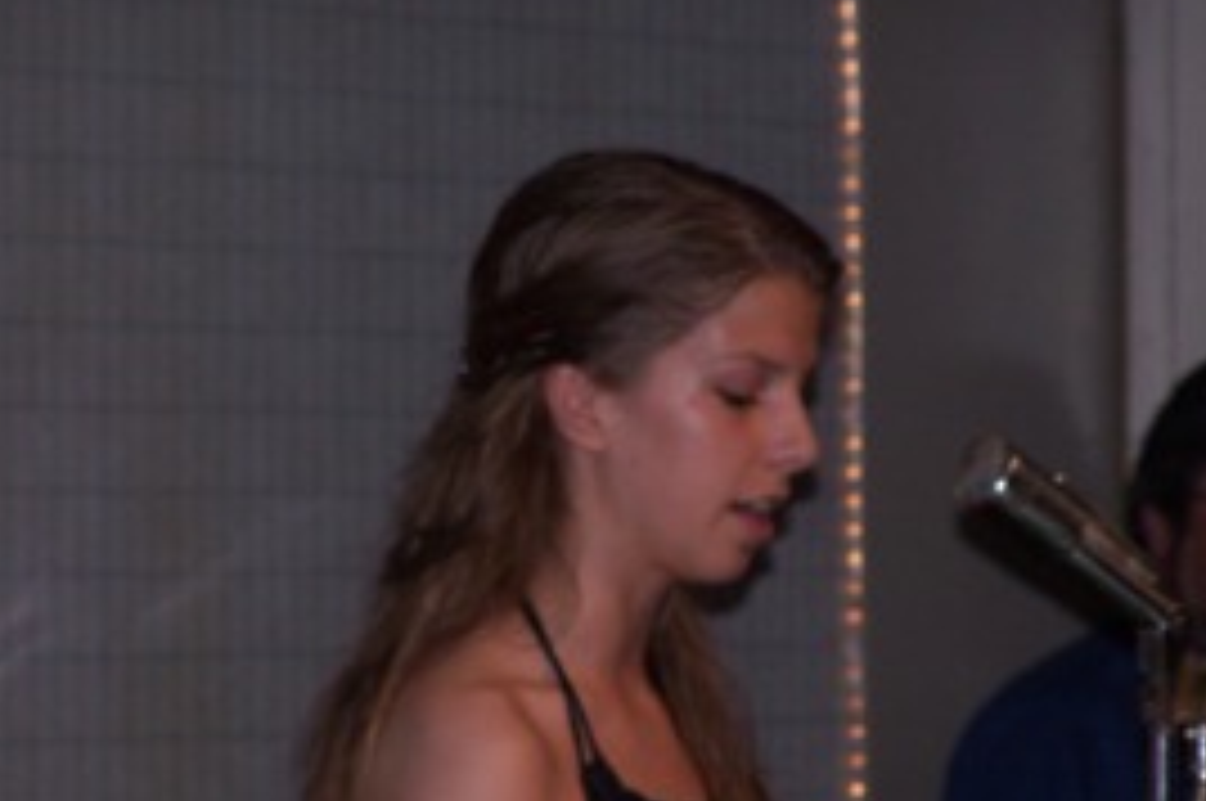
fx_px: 11711
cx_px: 731
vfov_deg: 3.9
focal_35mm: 350
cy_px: 464
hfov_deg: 5.9
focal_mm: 42.8
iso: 140
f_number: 3.6
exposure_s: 1/200
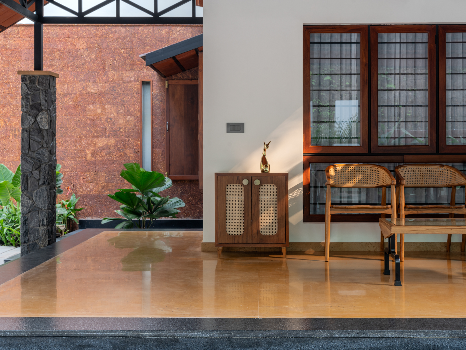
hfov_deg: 38.9
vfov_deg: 29.7
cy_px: 174
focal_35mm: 49
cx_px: 250
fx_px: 660
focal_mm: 45
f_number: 10
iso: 100
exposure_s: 1/2.5
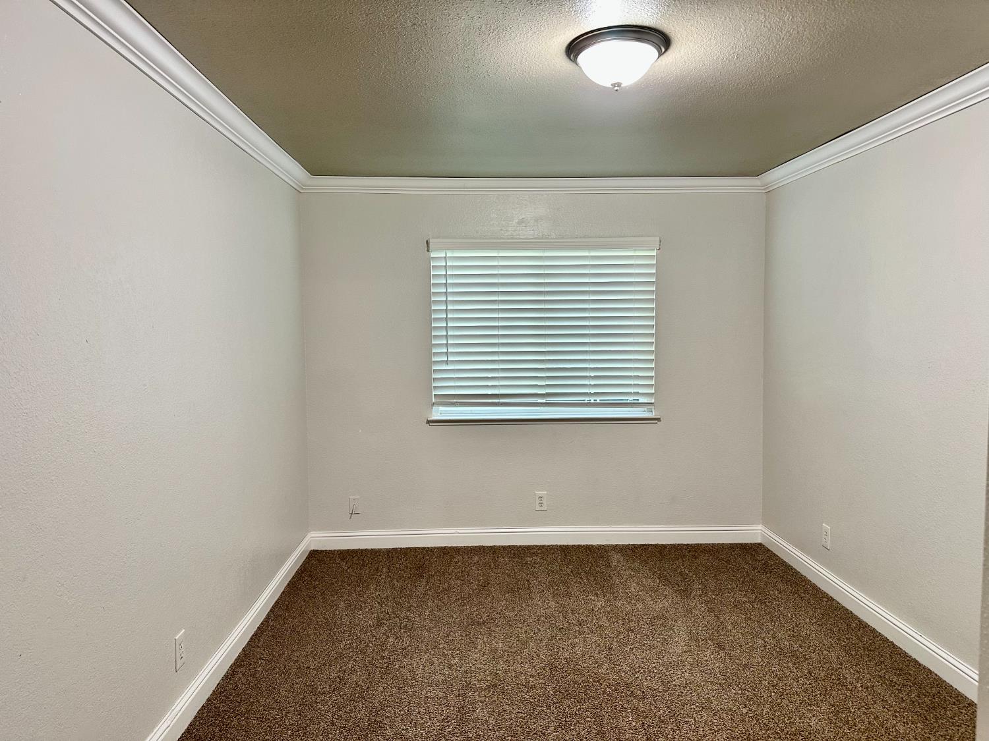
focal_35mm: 24
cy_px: 370
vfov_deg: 56.8
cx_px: 494
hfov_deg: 71.6
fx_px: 686
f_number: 1.78
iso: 320
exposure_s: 1/60
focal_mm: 6.86
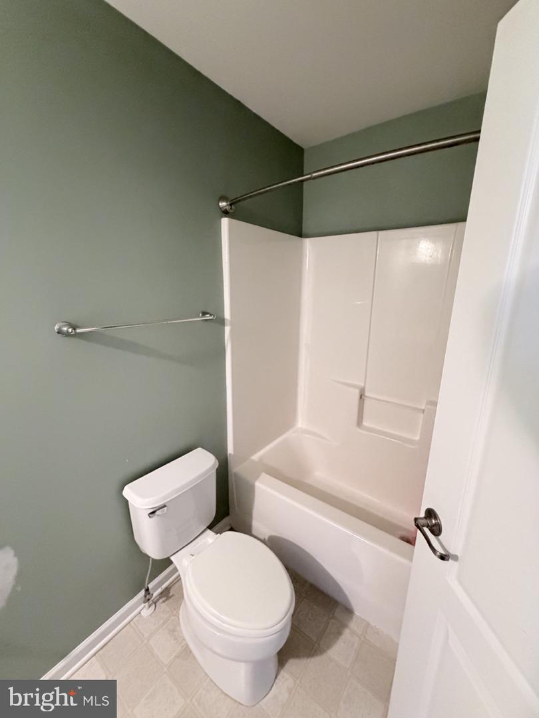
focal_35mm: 14
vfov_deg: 102.1
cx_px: 270
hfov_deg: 85.7
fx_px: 291
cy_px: 359
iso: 1000
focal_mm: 2.22
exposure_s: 1/60
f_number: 2.2
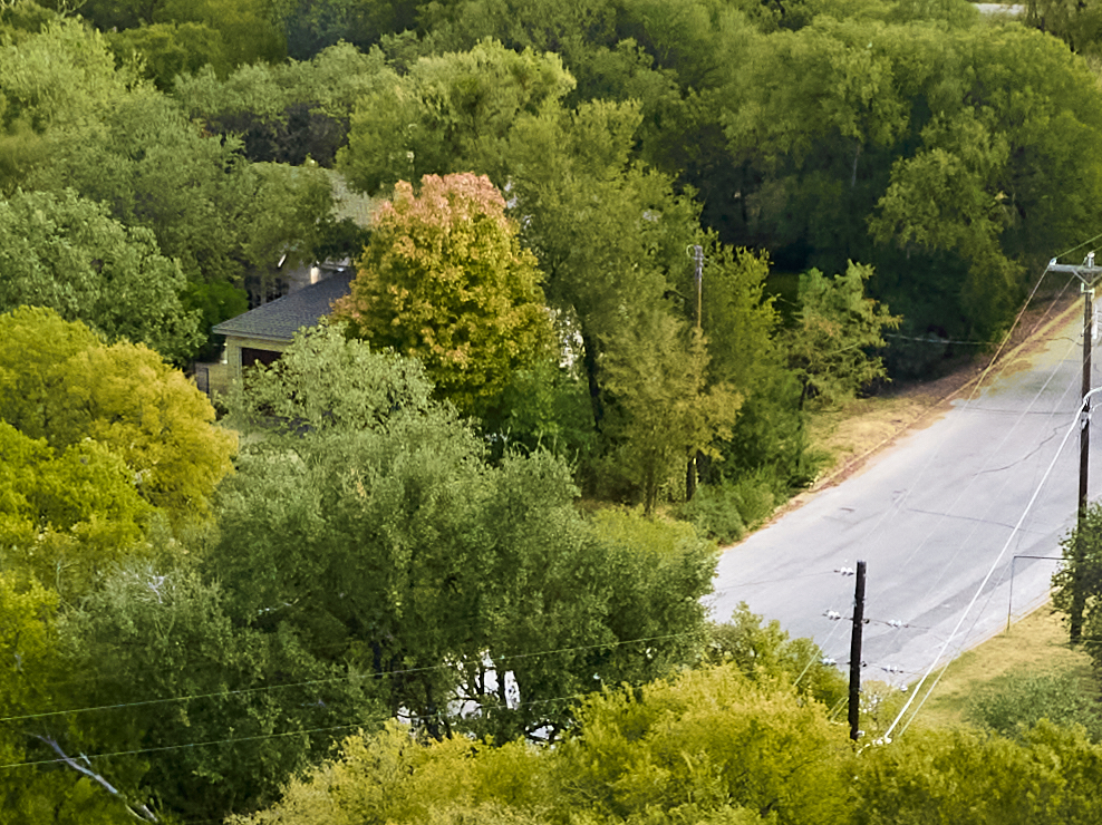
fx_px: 4073
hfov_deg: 15.4
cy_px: 976
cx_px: 513
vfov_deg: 11.4
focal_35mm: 128
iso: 410
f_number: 2.8
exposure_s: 1/1600
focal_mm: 12.29
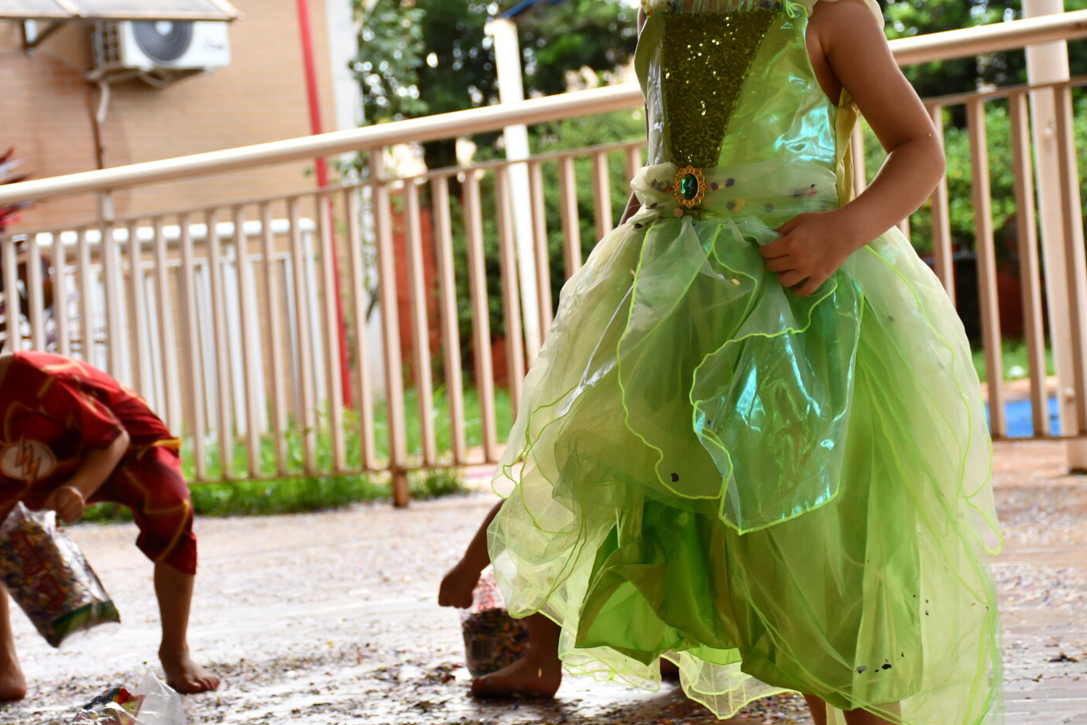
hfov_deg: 19.8
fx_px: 3110
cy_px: 255
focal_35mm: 103
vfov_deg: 13.3
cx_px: 627
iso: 560
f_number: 4.8
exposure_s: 1/250
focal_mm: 50
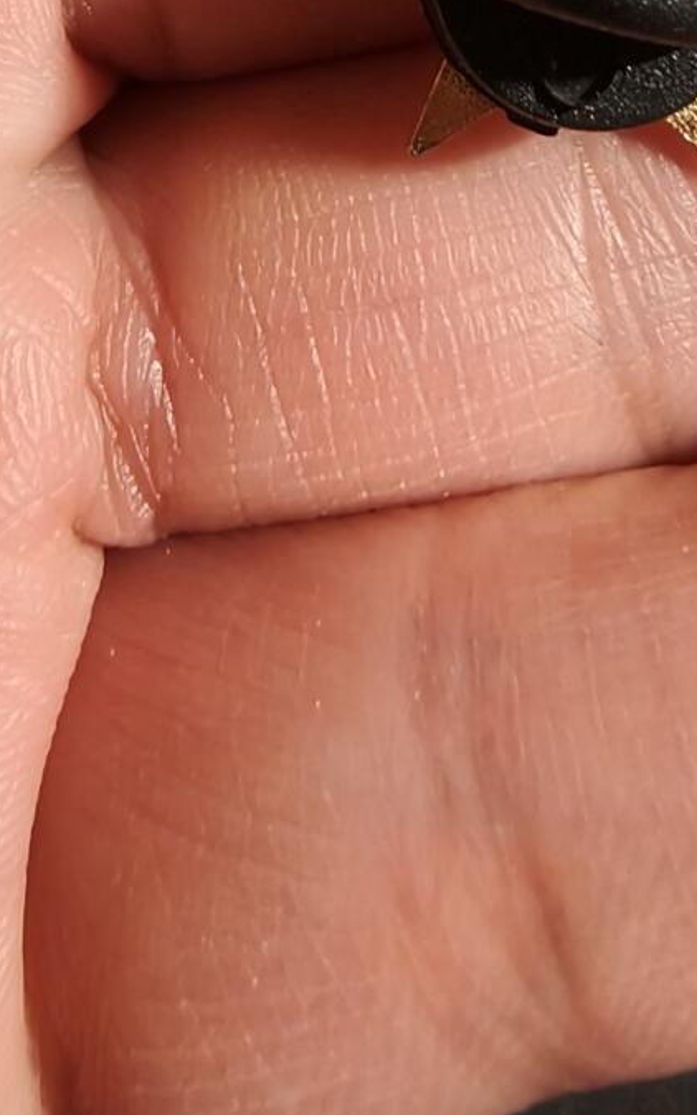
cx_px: 682
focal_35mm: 65
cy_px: 35
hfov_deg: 19.5
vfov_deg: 29.7
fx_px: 1975
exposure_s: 1/98.3
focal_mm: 2.32
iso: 320
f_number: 2
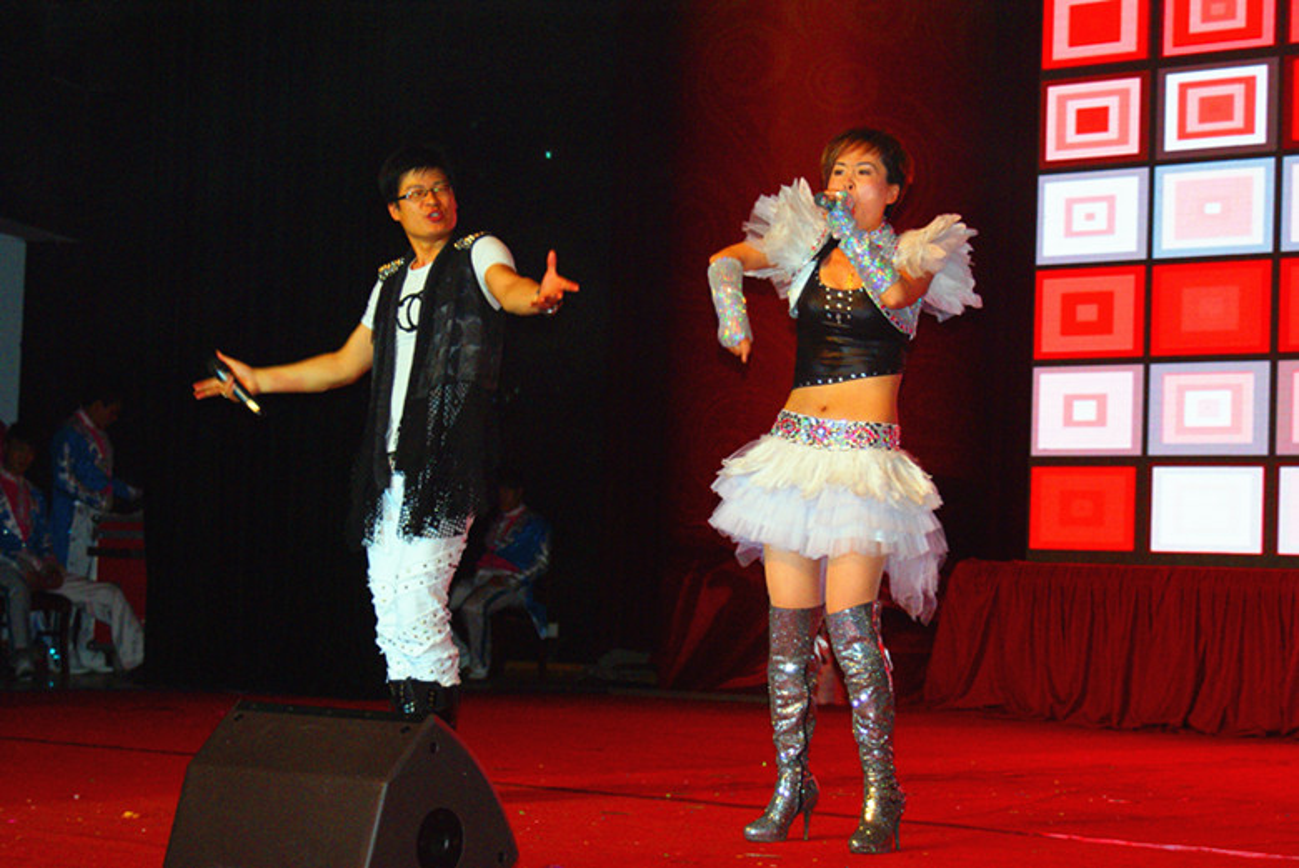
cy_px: 434
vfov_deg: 16.6
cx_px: 650
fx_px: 2978
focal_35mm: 82
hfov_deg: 24.6
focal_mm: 55
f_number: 5.6
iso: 400
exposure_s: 1/80
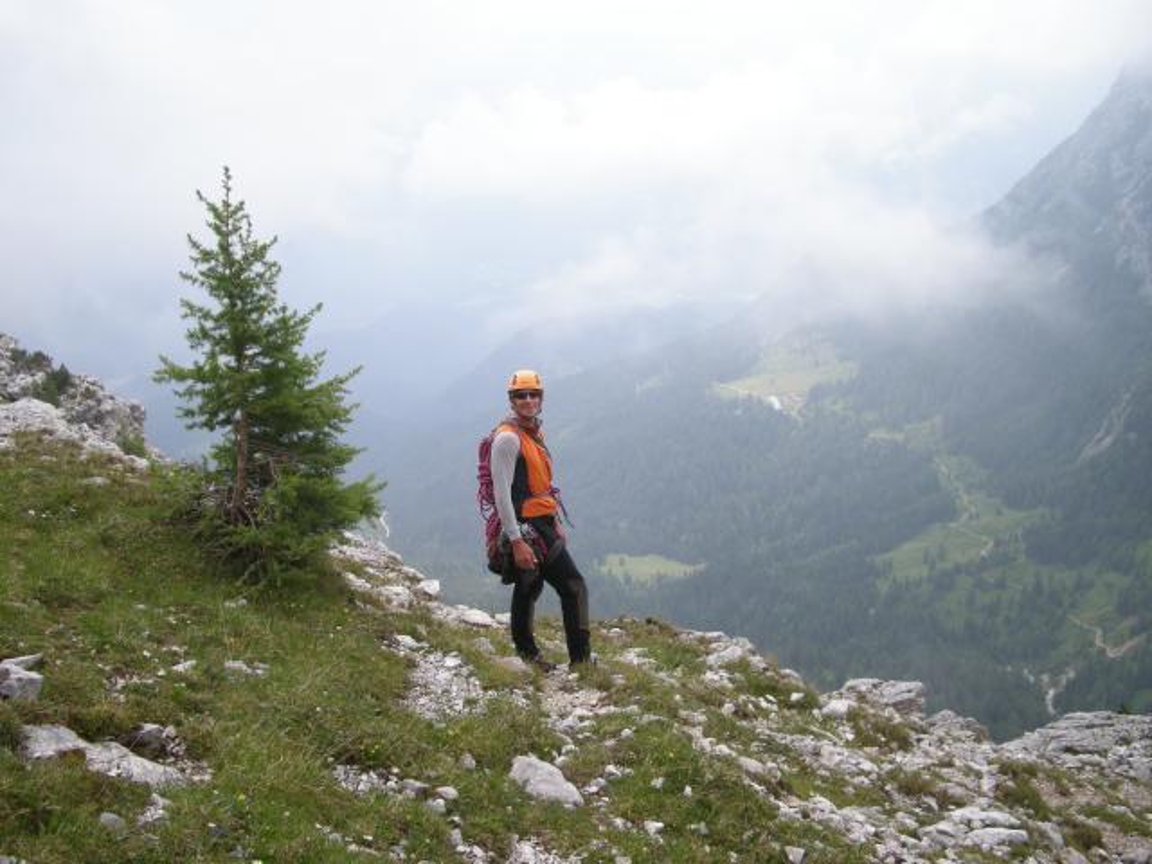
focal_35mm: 37
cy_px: 432
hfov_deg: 50.1
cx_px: 576
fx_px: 1231
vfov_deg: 38.7
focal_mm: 7.9
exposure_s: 1/740
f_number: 2.8
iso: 64
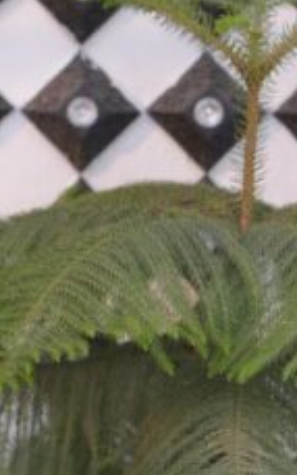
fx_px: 7348
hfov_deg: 2.3
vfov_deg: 3.7
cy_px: 311
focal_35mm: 567
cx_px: -424
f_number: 2
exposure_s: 1/200
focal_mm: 85
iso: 125
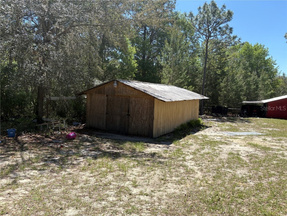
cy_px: 108
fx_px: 216
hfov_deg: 67.3
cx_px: 144
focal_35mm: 26
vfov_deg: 53.1
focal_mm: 5.96
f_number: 1.6
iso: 50
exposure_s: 1/1751
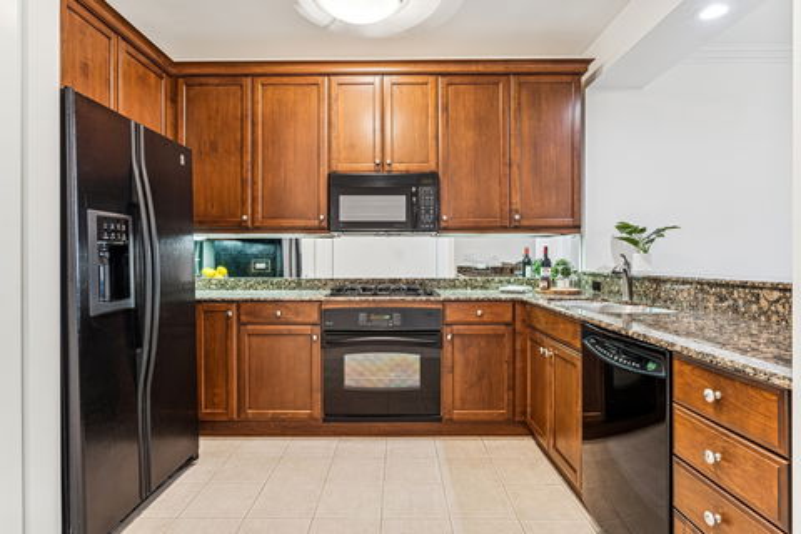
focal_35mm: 19
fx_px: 423
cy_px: 267
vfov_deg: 64.6
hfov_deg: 86.9
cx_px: 400
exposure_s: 1/8
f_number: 8
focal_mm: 19
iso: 320
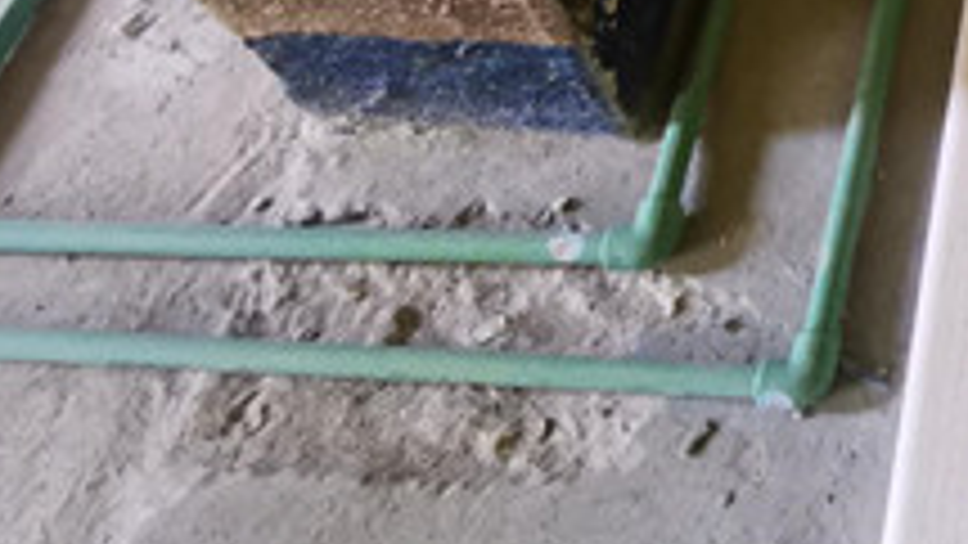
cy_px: -306
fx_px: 1669
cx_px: 1283
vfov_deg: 16.6
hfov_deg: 26.9
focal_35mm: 65
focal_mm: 2.35
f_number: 2.2
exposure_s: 1/24
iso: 500
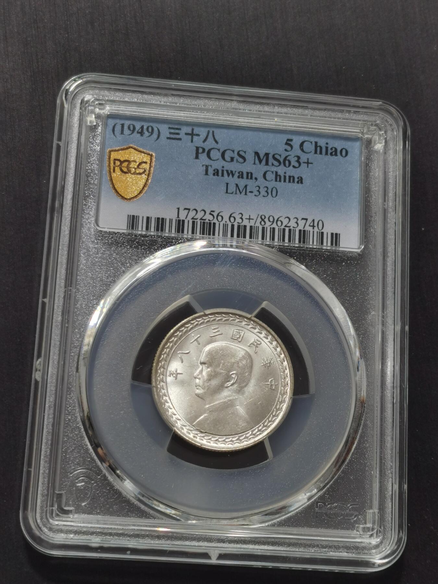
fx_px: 1181
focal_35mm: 70
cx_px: 219
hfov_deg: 21.0
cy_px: 292
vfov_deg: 27.8
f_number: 1.8
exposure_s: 1/116
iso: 50
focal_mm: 5.58
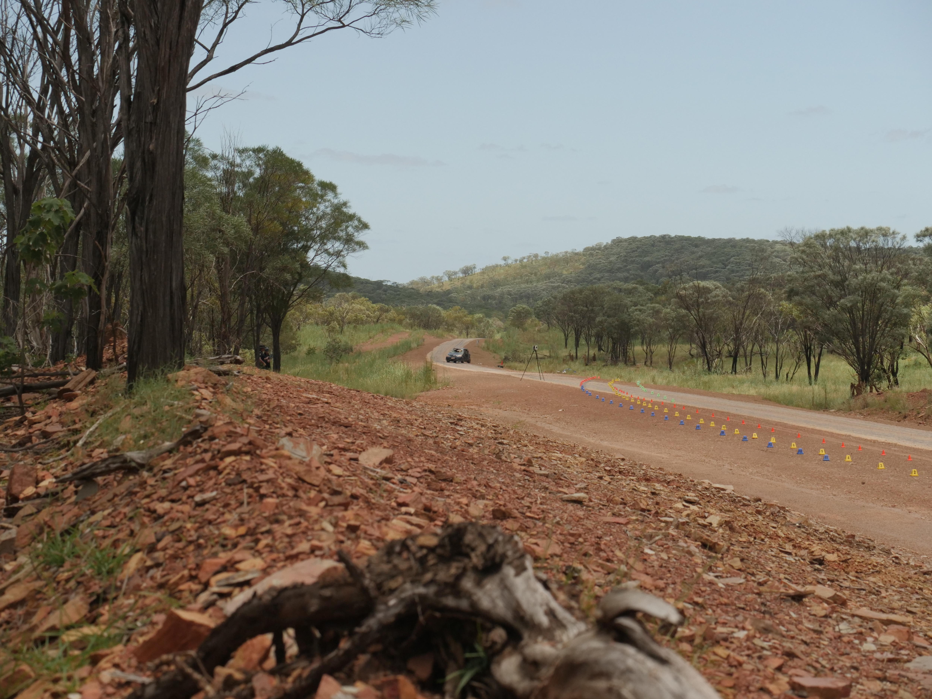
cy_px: 350
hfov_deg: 27.8
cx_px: 466
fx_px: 1885
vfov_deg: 21.0
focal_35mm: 70
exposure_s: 1/200
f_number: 7.1
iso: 800
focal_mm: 35
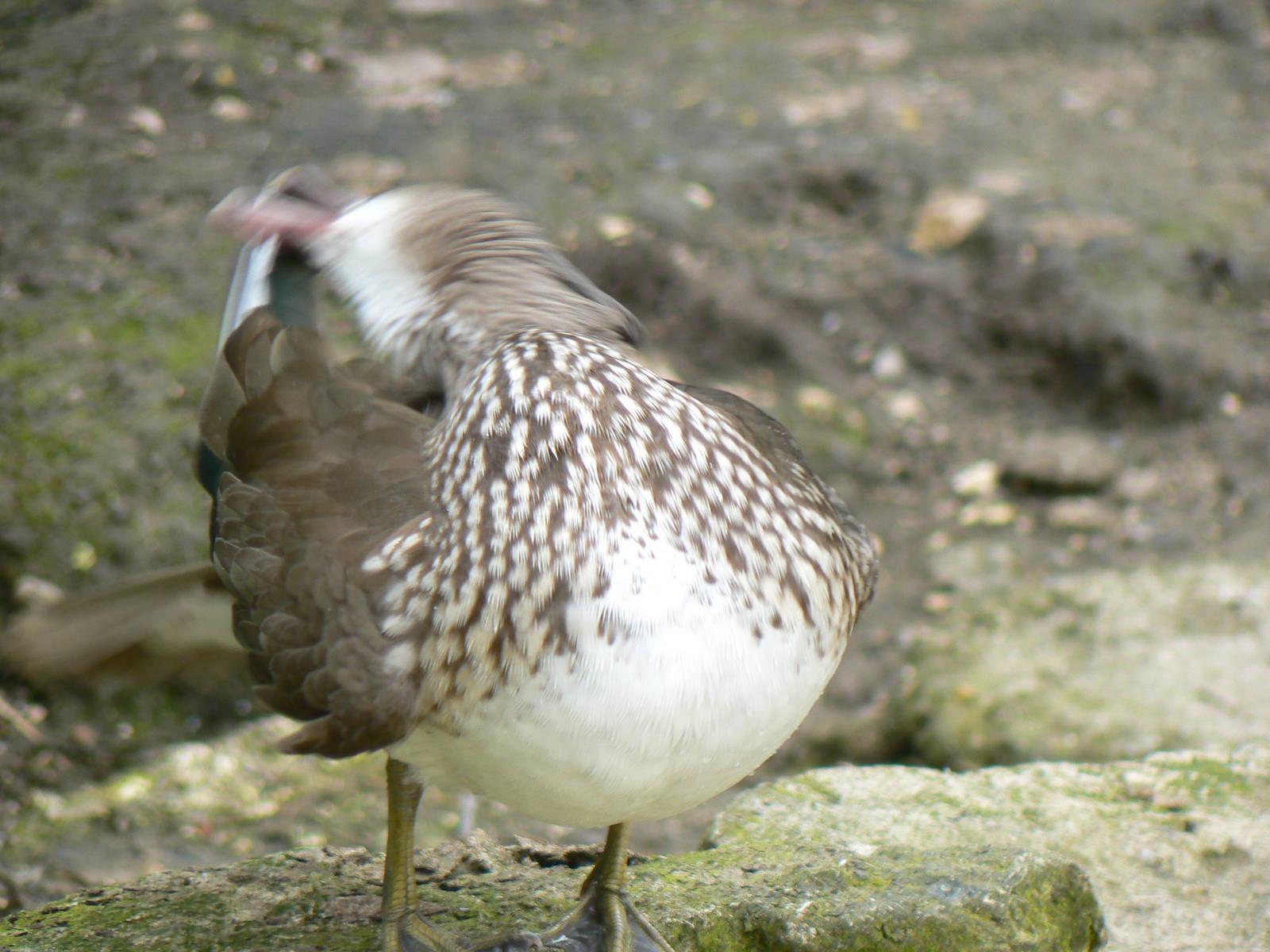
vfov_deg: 3.4
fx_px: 15849
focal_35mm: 432
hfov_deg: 4.6
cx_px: 635
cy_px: 476
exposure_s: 1/100
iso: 80
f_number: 4.5
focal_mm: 72
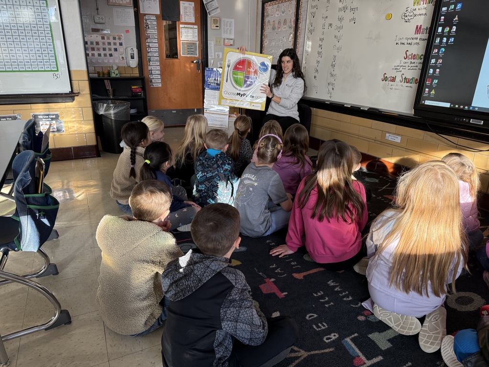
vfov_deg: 56.8
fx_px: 339
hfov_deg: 71.6
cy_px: 184
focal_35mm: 24
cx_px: 244
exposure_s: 1/90
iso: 200
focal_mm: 6.76
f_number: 1.78
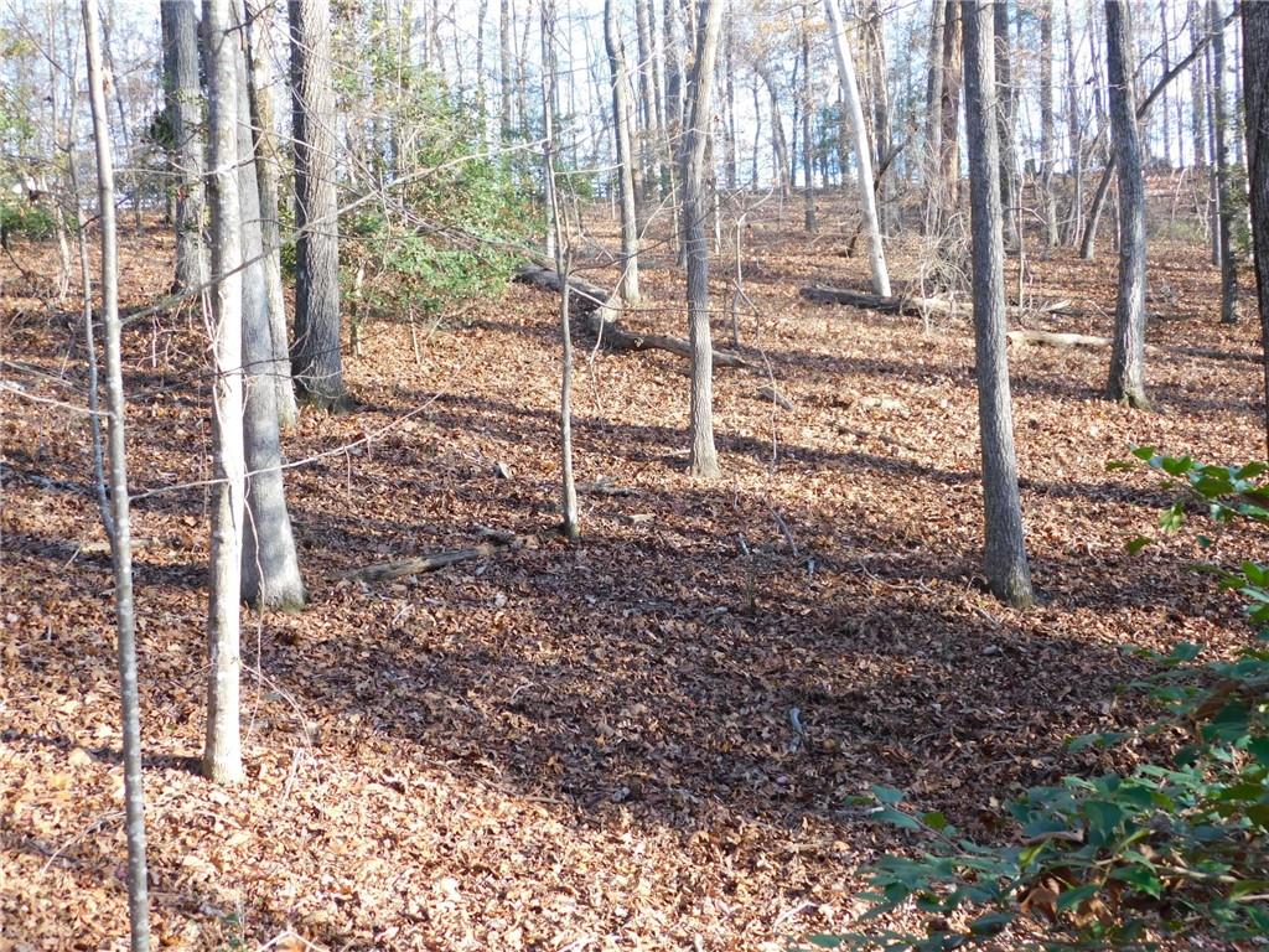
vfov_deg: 32.2
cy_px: 476
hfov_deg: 42.1
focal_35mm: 45
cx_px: 634
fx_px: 1650
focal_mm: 8
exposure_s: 1/50
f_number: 3.7
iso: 125
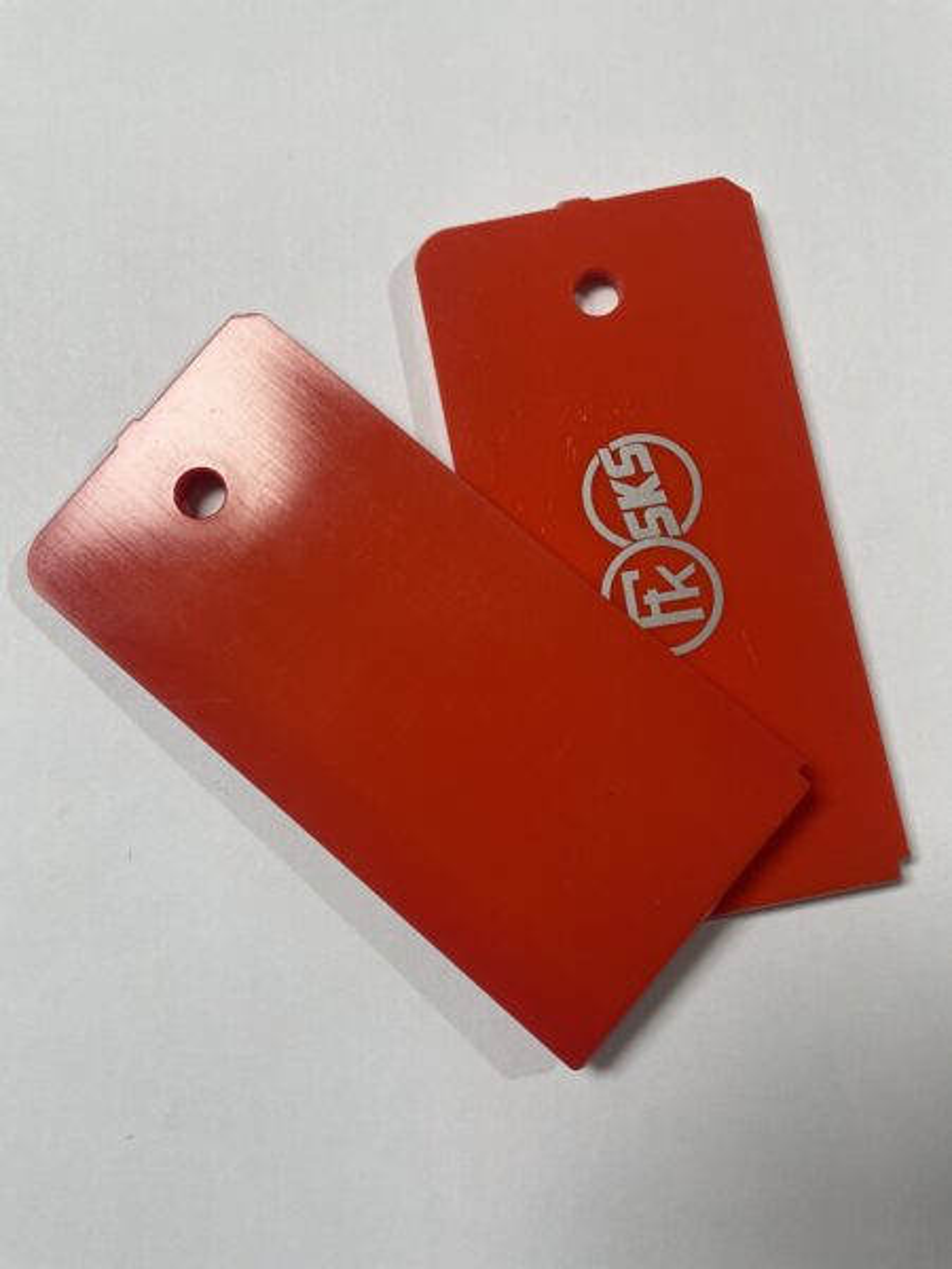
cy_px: 634
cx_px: 476
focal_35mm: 26
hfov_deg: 53.1
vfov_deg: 67.3
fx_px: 953
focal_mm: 4.2
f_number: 1.6
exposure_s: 1/100
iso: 100
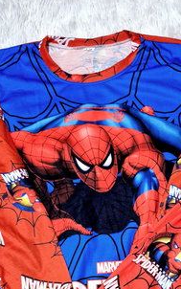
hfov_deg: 29.6
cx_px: 127
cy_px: 244
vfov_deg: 43.4
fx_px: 339
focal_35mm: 43
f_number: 1.8
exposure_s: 1/100
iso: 500
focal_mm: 5.4
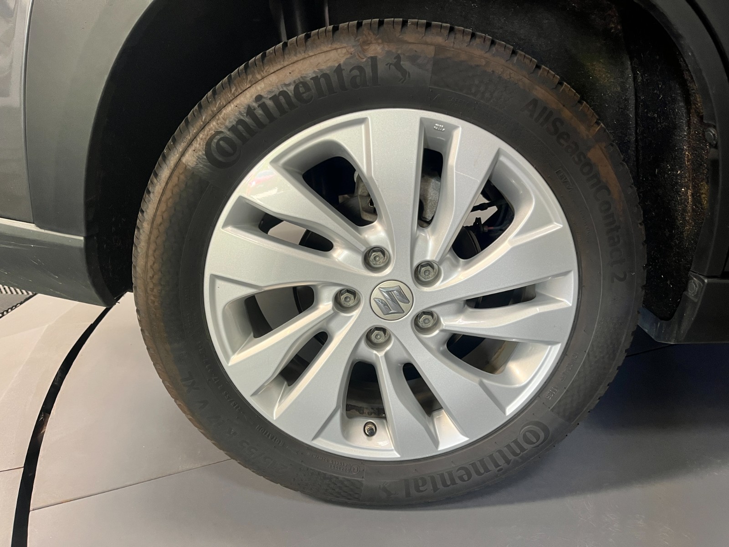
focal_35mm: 26
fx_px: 548
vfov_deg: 53.1
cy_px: 274
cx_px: 364
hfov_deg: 67.3
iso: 80
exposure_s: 1/50
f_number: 1.6
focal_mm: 5.1
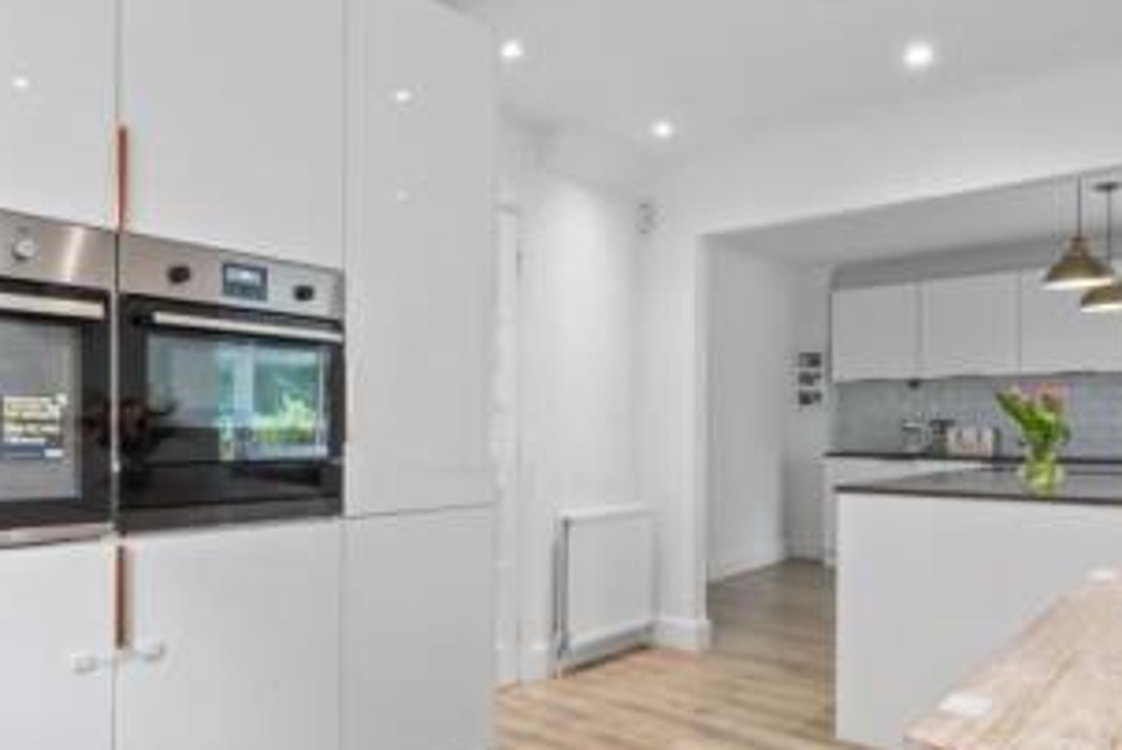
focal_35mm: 26
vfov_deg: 49.5
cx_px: 364
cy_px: 421
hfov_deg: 67.2
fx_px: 811
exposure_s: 2
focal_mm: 12
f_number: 20
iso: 800
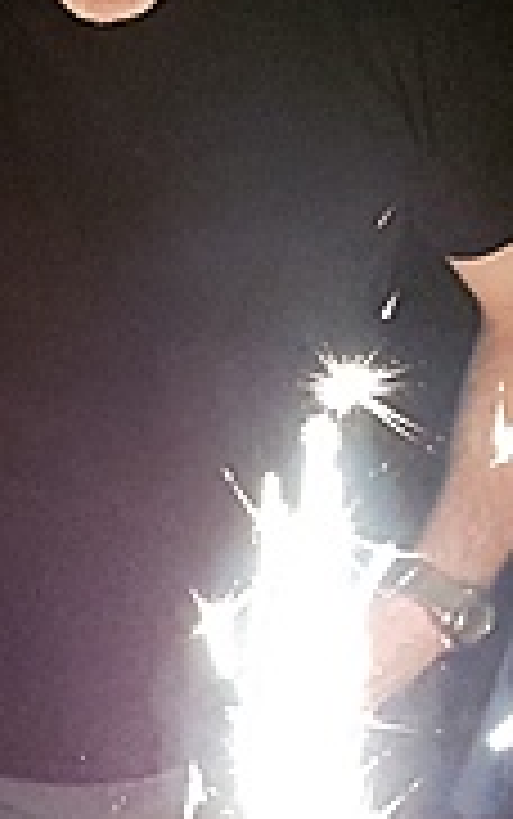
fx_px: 2166
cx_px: -36
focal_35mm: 97
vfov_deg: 21.4
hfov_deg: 13.3
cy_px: 482
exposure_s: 1/40
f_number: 1.7
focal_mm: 4.2
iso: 800
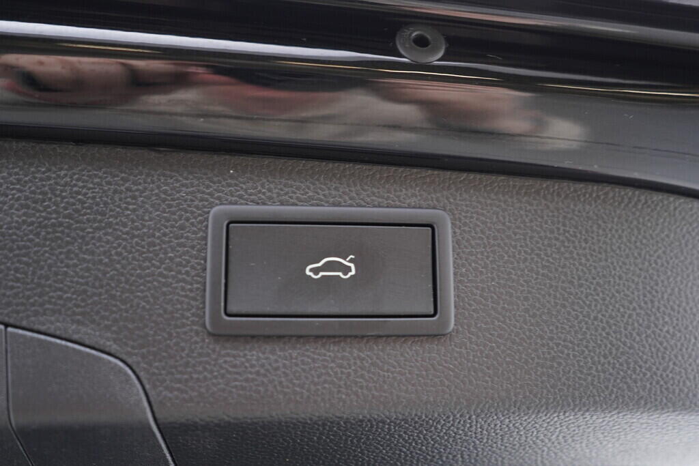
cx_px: 350
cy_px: 233
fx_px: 699
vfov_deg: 36.9
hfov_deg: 53.1
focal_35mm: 36
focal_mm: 24
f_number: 2.8
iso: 400
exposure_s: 1/40
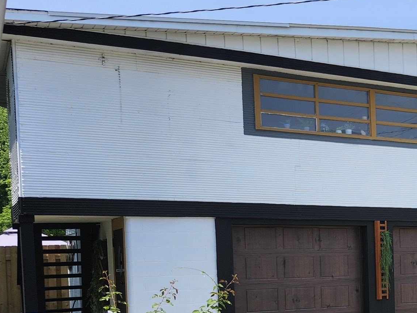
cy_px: 289
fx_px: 747
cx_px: 494
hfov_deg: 27.6
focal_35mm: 62
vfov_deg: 23.0
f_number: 1.8
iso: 25
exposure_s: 1/1695
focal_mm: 5.54
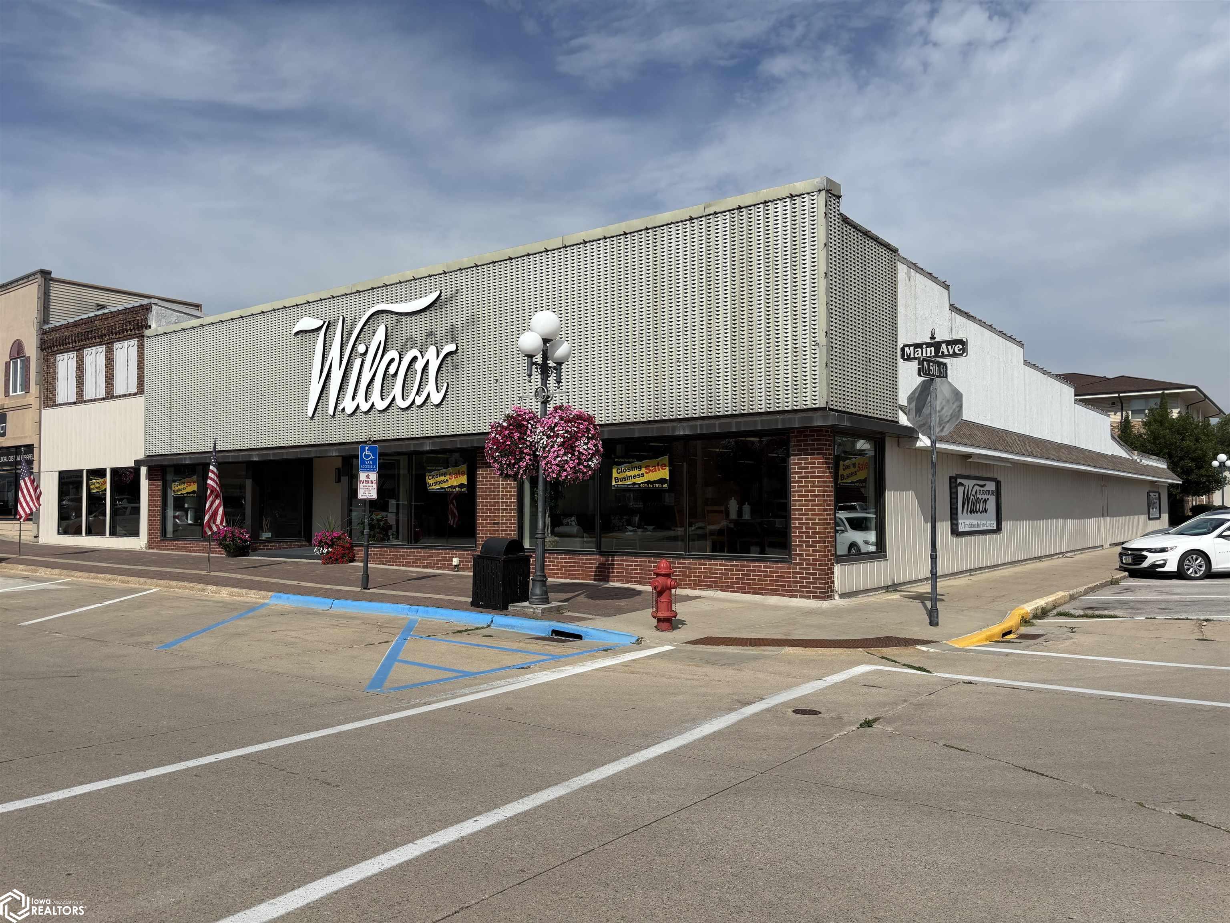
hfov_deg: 67.3
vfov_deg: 53.1
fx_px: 924
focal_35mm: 26
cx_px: 615
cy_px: 462
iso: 50
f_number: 1.6
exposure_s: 1/6711
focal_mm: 5.96
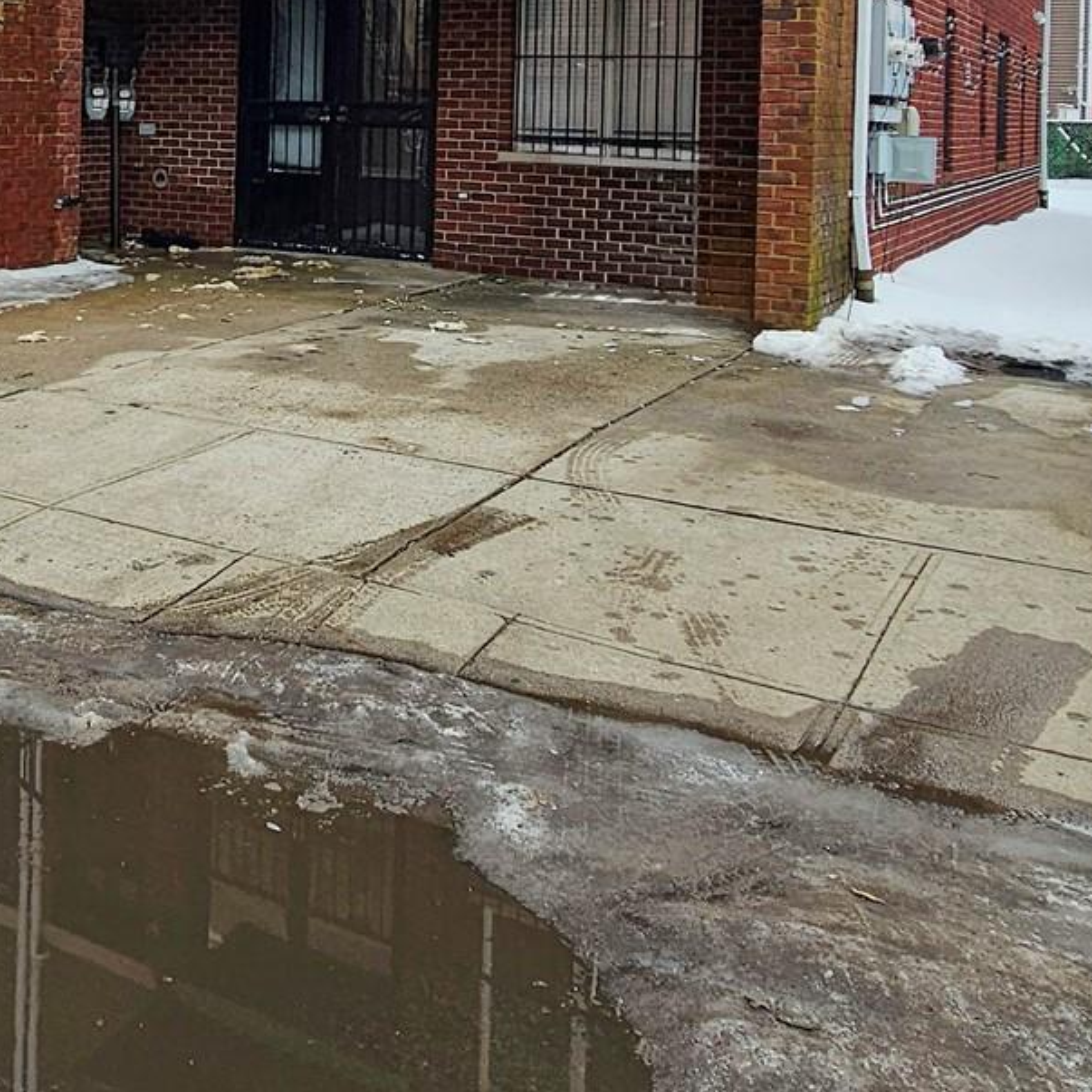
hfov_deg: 38.4
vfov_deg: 39.7
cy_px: 109
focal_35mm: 39
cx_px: 18
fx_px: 1392
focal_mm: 2.2
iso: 50
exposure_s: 1/265
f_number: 2.2
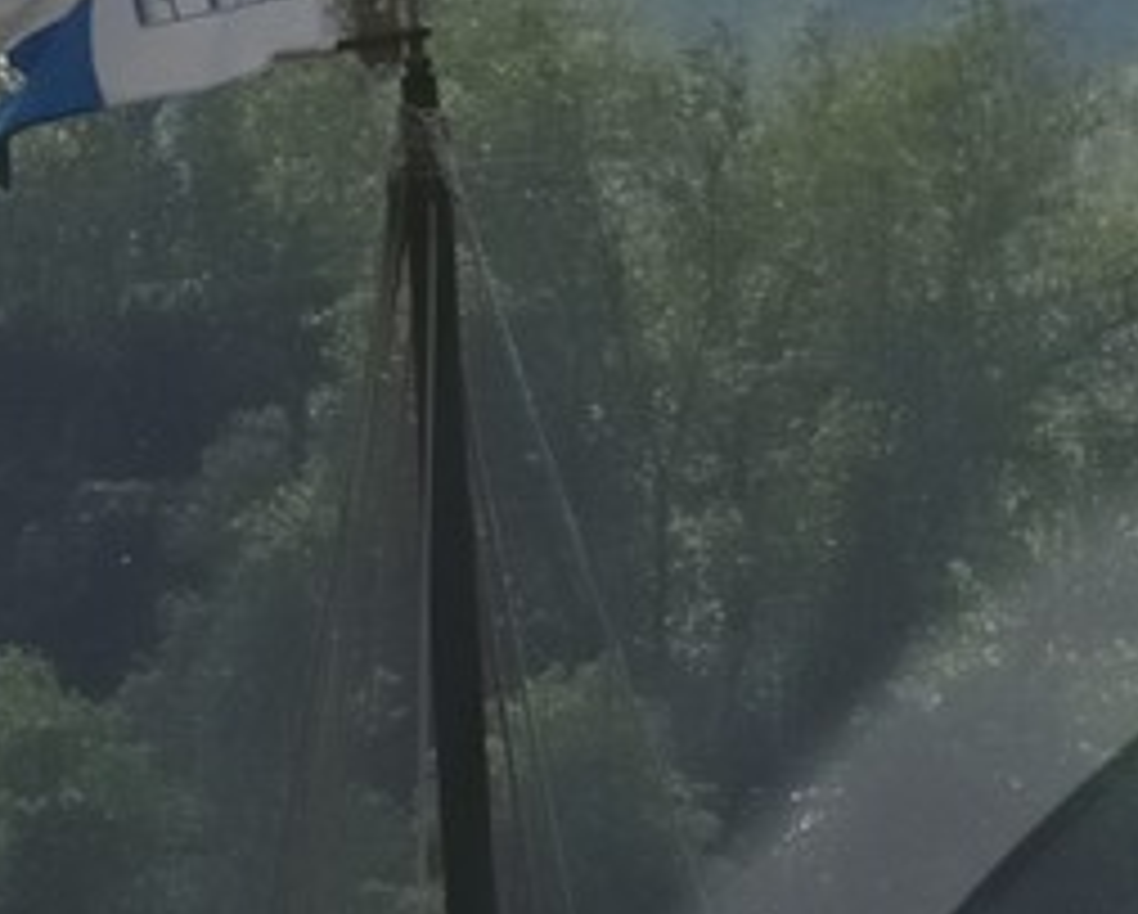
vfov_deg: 0.9
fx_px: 59919
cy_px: 2031
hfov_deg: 1.1
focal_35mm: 1777
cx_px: 2182
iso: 100
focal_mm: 200
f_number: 11
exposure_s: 1/160
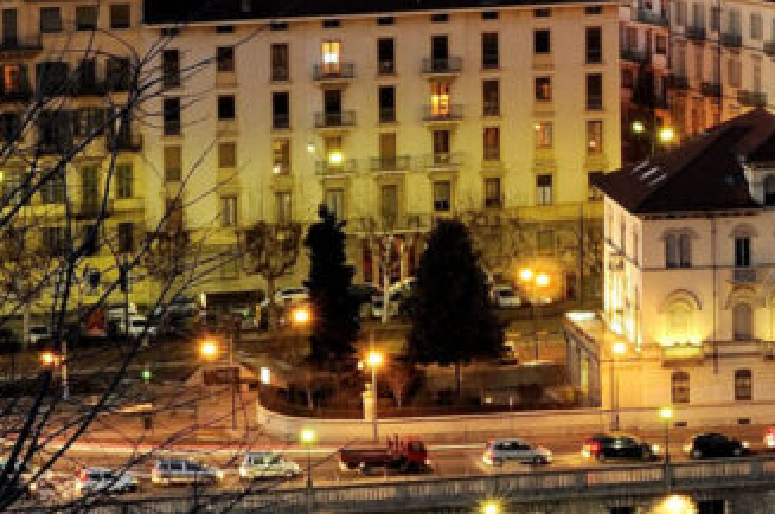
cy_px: -135
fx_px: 5266
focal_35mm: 245
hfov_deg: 8.0
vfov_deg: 5.6
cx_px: 1635
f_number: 11
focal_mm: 50
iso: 200
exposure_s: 3
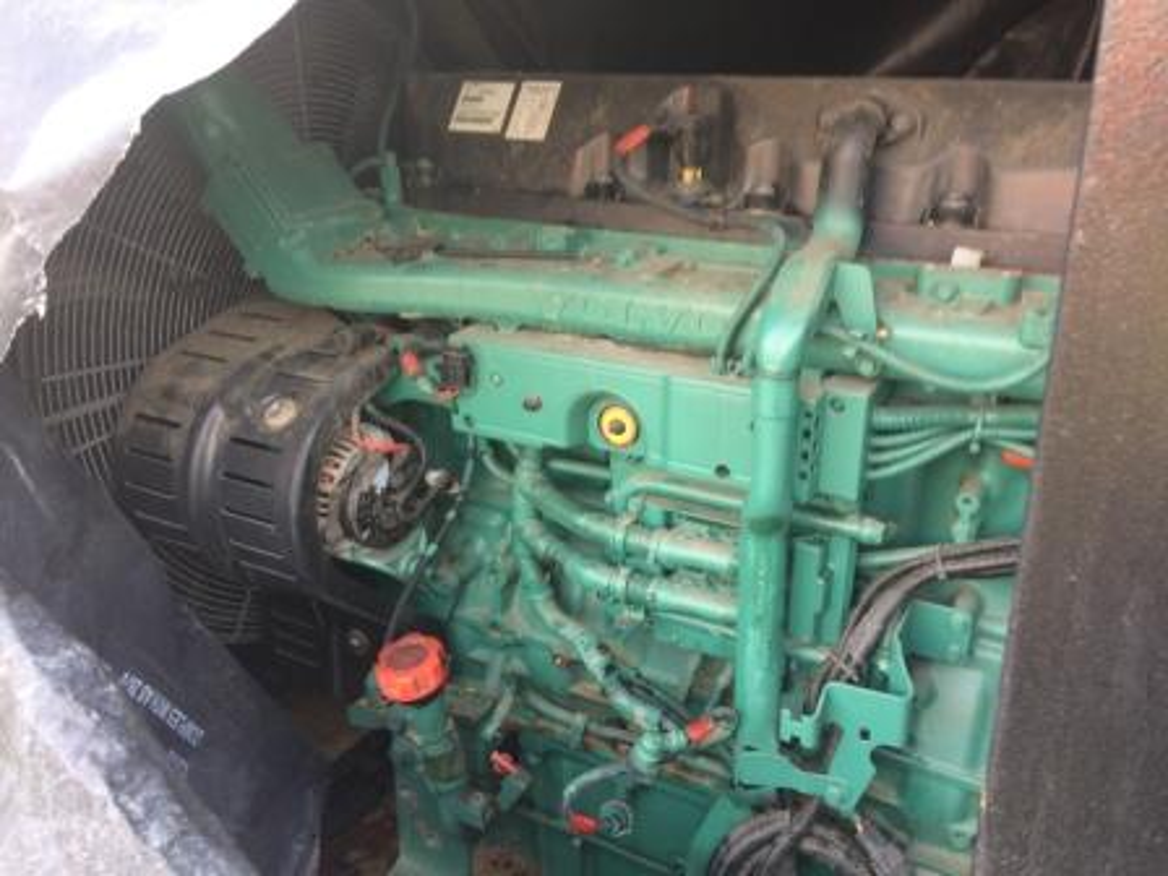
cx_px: 584
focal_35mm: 29
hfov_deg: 61.7
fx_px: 979
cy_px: 438
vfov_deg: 48.2
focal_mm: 4.15
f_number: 2.2
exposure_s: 1/50
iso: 40
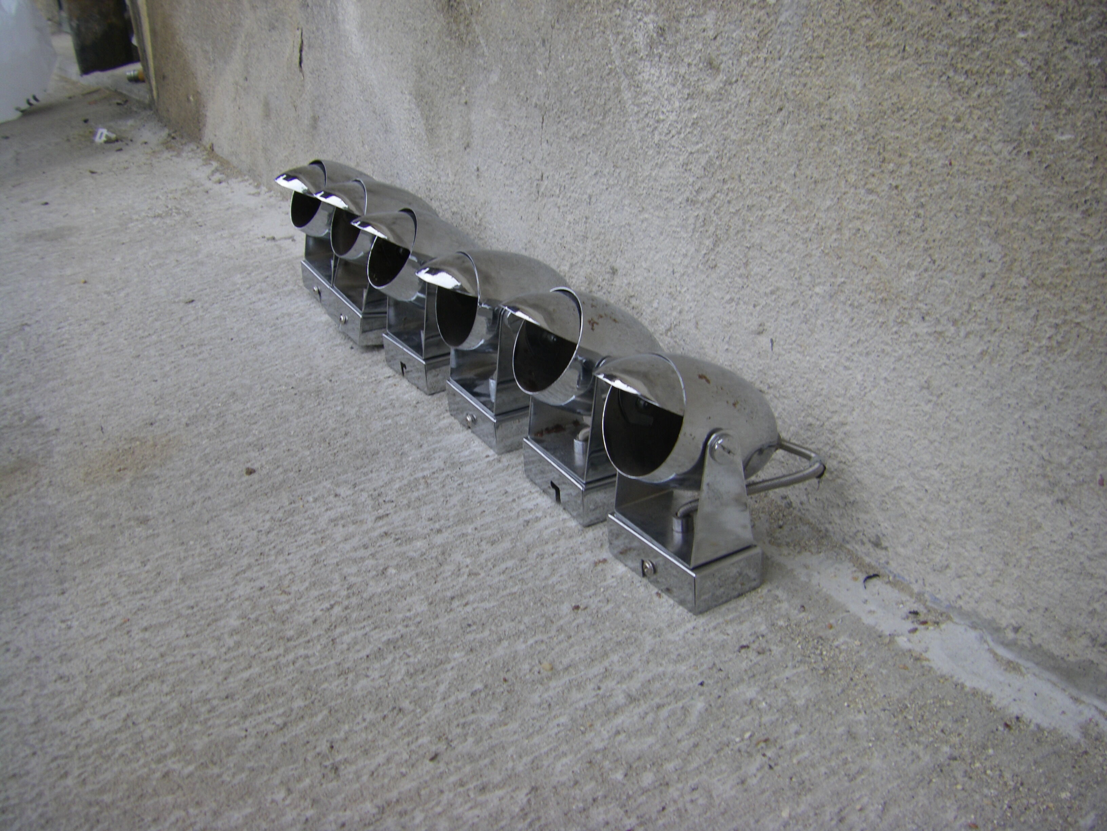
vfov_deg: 37.7
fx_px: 1215
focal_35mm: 38
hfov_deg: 49.0
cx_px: 554
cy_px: 416
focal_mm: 6.3
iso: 64
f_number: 3.5
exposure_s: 1/50
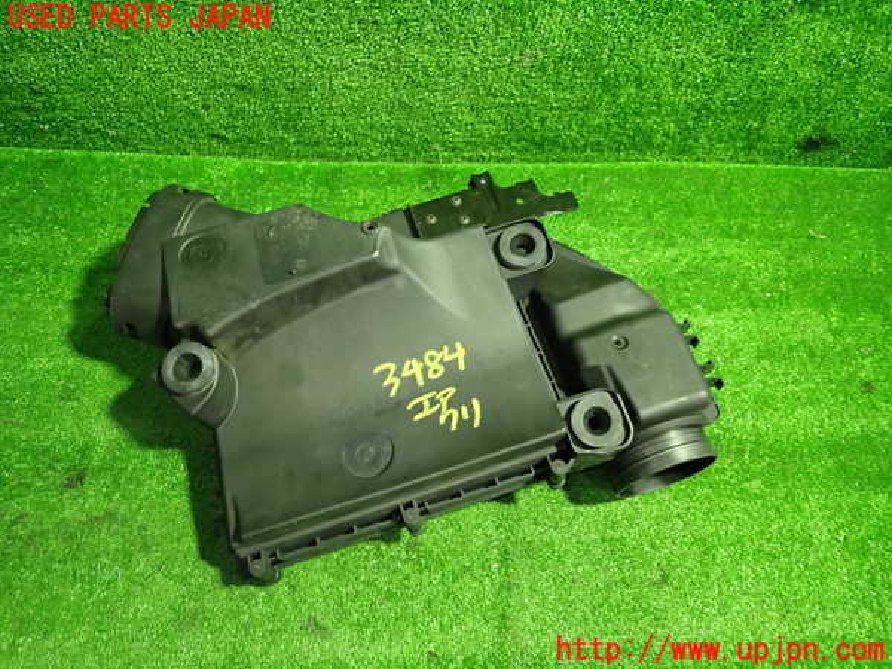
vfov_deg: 54.9
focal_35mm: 25
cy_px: 334
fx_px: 644
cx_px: 446
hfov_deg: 69.4
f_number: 2
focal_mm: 4.5
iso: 400
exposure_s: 1/30
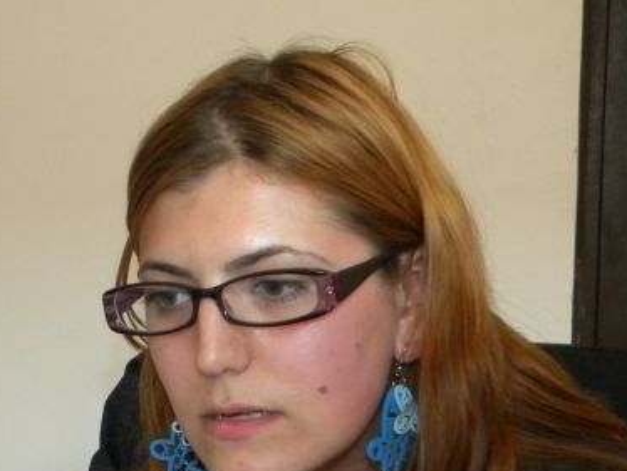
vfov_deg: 18.7
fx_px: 1396
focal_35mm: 77
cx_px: 42
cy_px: 463
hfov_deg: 24.5
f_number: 3.7
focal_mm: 6.4
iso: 400
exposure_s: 1/30
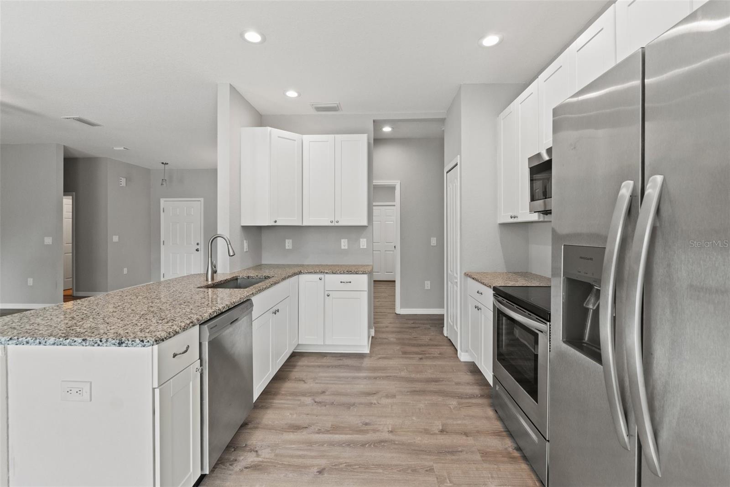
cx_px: 365
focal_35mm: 16
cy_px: 244
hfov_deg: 97.6
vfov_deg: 74.6
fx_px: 319
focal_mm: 10.5
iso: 400
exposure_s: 1/10
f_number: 8
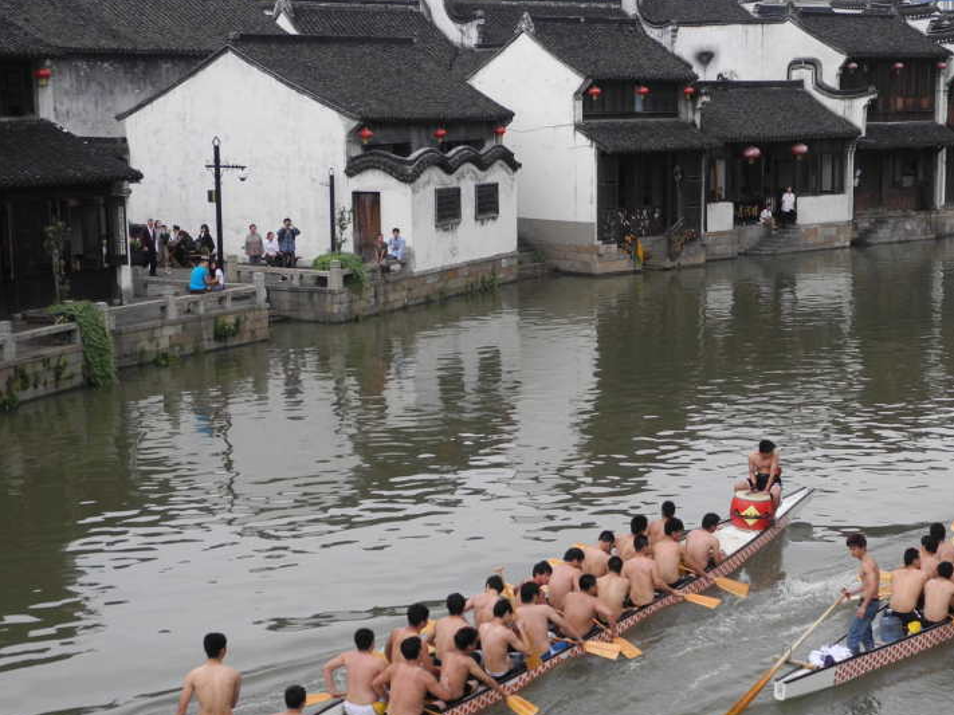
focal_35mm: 72
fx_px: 1984
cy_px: 455
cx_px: 620
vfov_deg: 20.4
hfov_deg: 26.9
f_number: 3.5
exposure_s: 1/250
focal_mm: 10.7
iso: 117
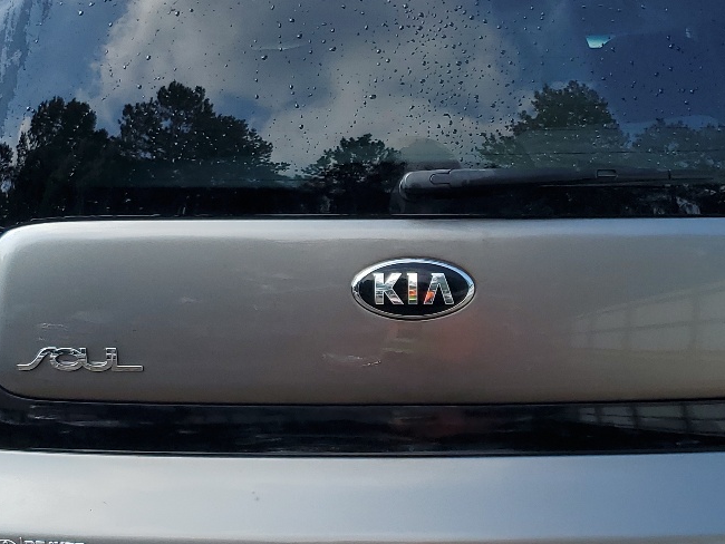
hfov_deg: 30.2
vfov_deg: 22.8
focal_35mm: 64
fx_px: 1341
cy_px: 375
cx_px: 443
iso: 50
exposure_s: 1/1000
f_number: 1.5
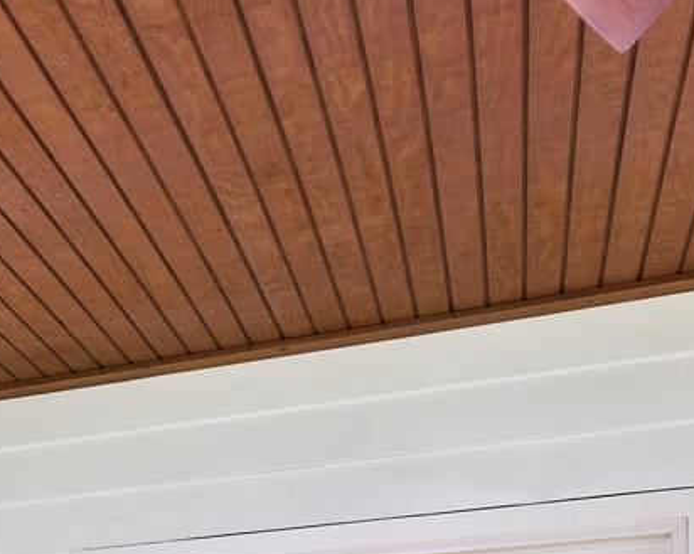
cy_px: 826
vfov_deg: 22.4
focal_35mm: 56
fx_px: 1149
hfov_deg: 31.3
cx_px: 15
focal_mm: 12
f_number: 9
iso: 250
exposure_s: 1/125
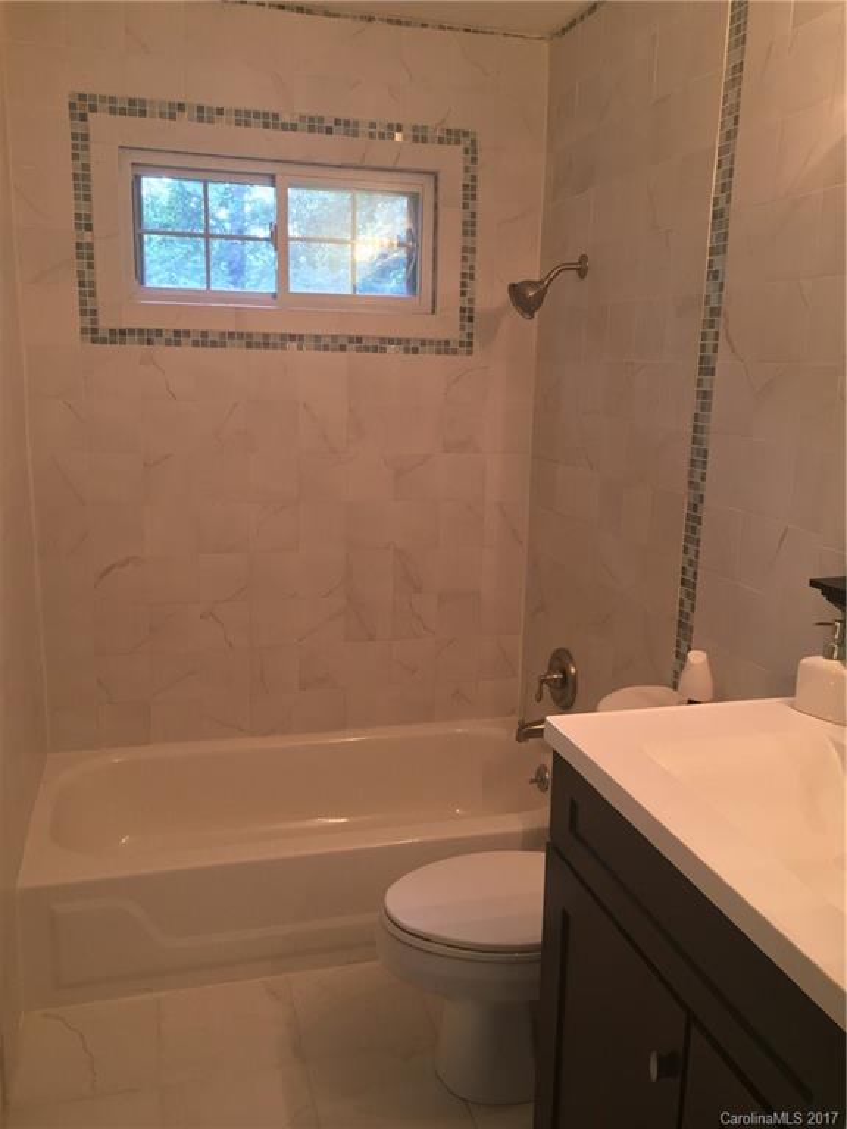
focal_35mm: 29
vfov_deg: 61.7
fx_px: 946
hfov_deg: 48.2
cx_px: 424
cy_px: 564
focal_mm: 4.15
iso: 80
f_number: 2.2
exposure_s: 1/30
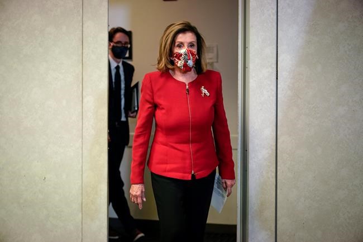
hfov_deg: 28.9
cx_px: 182
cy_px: 121
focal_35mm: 70
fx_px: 706
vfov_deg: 19.4
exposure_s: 1/400
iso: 2500
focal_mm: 70
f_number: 2.8
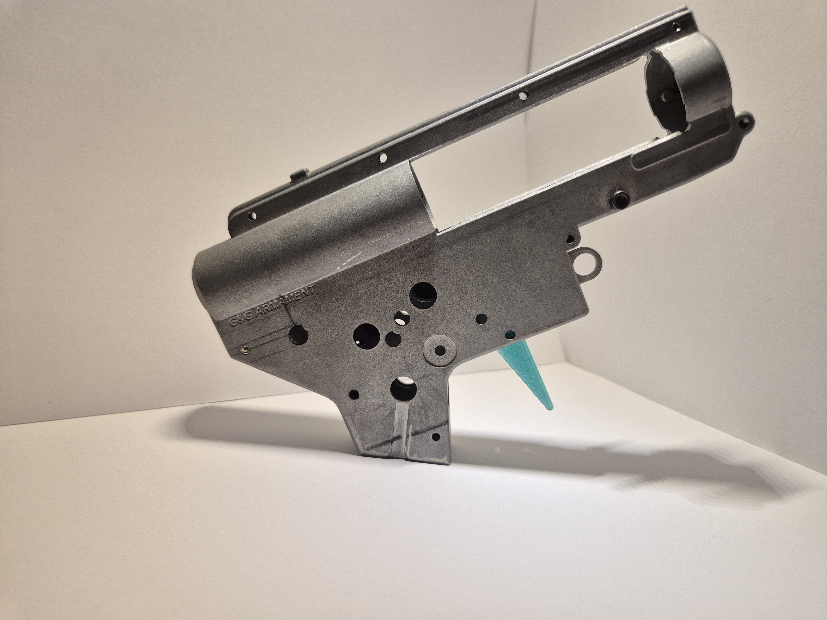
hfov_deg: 73.9
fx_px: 549
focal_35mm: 23
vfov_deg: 58.9
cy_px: 310
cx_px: 414
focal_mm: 5.4
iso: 250
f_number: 1.8
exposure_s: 1/180
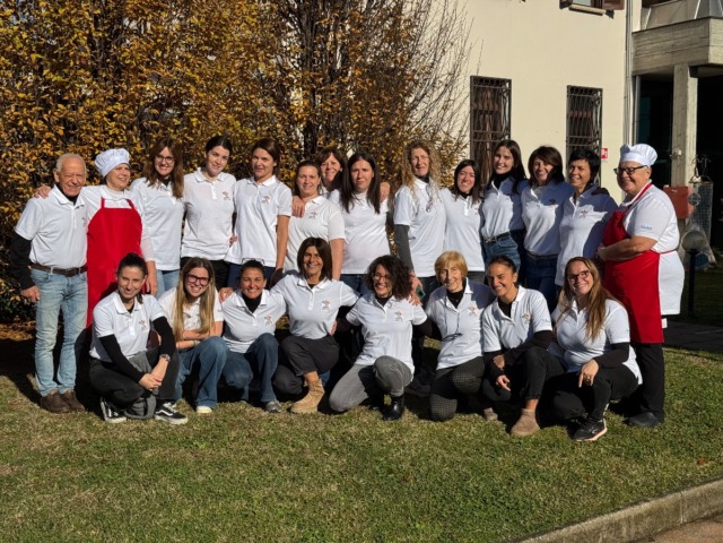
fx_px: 1003
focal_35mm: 48
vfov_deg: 30.3
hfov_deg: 39.7
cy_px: 272
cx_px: 362
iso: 64
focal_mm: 6.76
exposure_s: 1/9009
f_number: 1.78
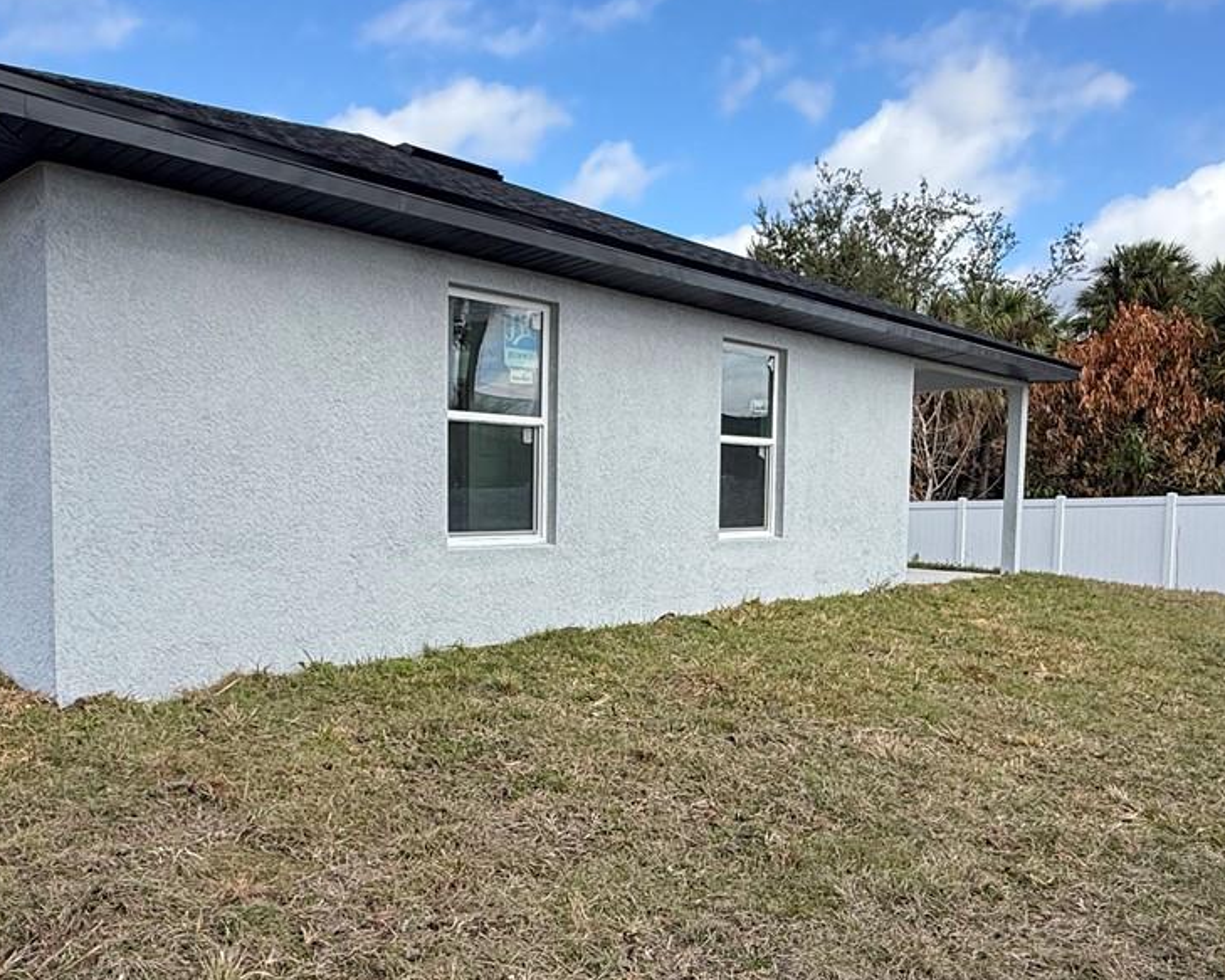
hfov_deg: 58.7
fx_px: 1088
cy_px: 570
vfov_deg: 48.3
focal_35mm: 30
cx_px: 573
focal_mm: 2.22
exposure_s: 1/1050
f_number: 2.2
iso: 50
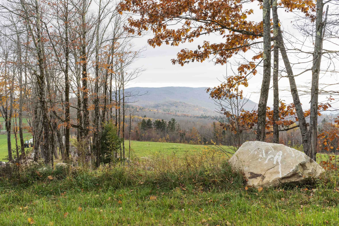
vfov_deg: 32.6
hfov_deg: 47.4
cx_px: 170
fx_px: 386
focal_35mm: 41
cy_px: 113
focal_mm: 41
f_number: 11
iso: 320
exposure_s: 1/5
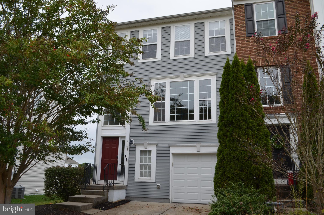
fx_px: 296
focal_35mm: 33
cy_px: 108
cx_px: 162
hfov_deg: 57.3
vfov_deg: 39.8
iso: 200
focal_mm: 22
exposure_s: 1/160
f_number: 6.3
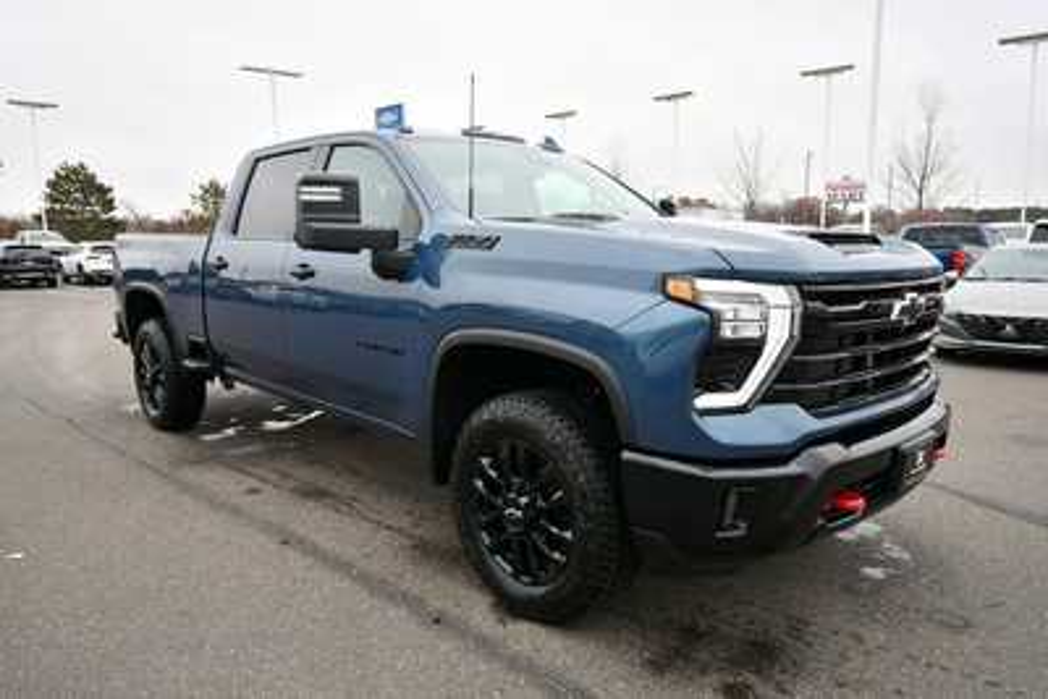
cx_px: 524
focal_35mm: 25
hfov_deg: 71.5
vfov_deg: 51.3
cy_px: 350
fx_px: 728
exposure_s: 1/250
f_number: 5.6
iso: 320
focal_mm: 17
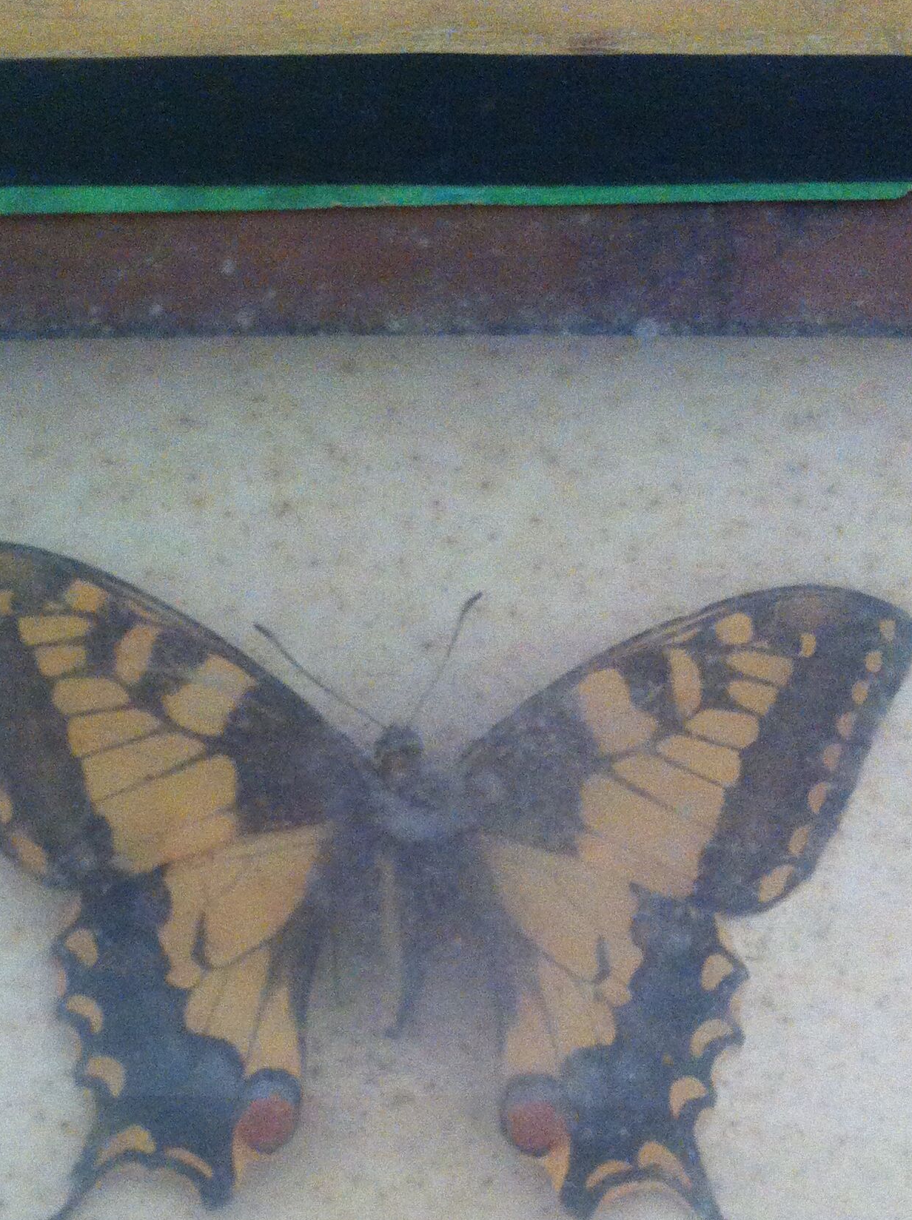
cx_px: 407
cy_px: 909
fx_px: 1937
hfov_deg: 26.5
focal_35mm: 55
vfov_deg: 34.3
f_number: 2.8
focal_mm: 3.85
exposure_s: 1/15
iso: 320
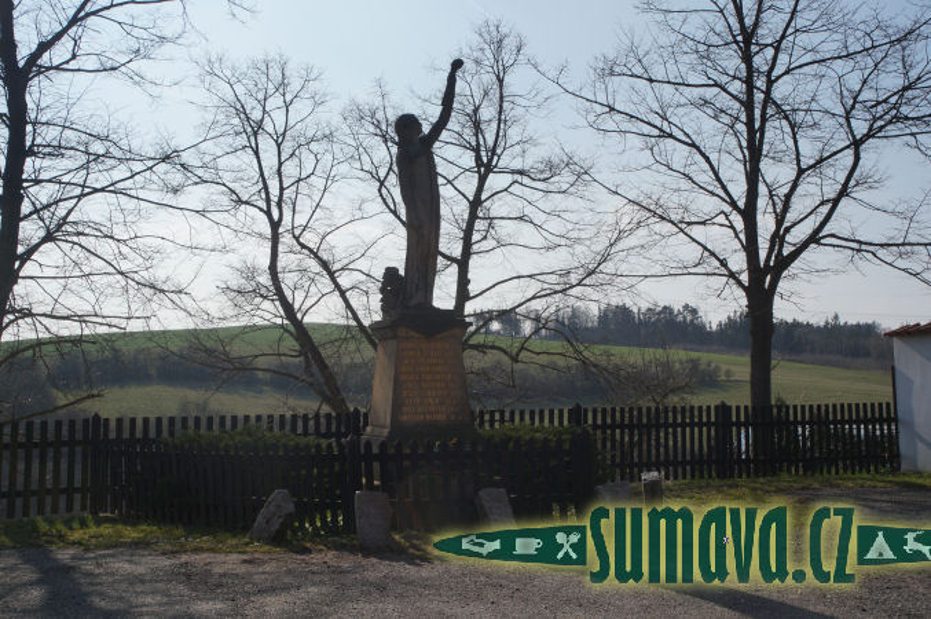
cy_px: 310
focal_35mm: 40
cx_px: 466
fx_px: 1046
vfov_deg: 32.9
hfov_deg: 48.0
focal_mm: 27
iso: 200
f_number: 11
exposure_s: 1/640
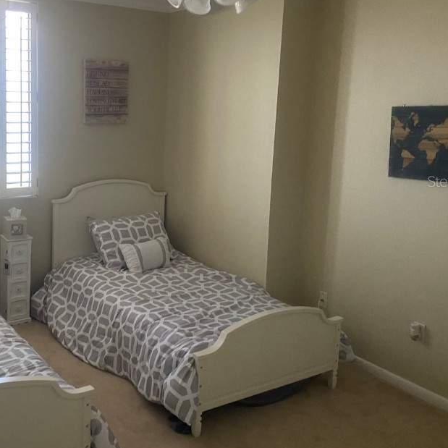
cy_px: 181
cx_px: 125
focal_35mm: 38
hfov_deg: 42.8
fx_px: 556
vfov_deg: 43.7
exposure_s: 1/60
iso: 250
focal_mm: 4.25
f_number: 1.8
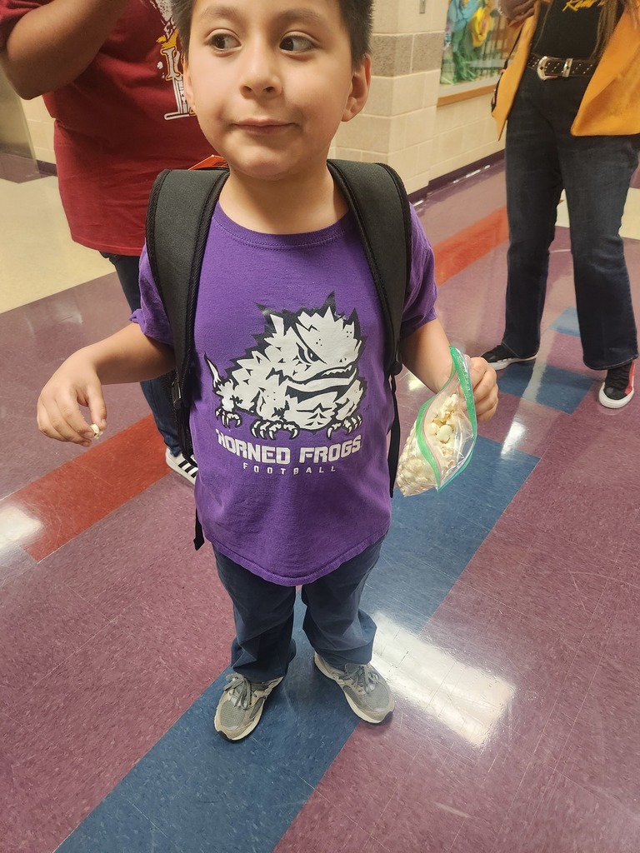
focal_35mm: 23
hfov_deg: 58.9
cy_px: 426
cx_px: 320
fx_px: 567
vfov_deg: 73.9
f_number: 1.8
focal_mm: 5.4
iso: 1000
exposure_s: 1/120
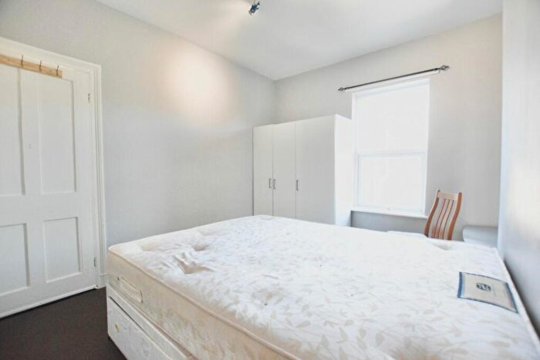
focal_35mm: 15
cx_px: 270
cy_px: 180
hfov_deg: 100.4
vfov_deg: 77.4
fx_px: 225
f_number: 3.5
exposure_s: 1/160
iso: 800
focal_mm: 10
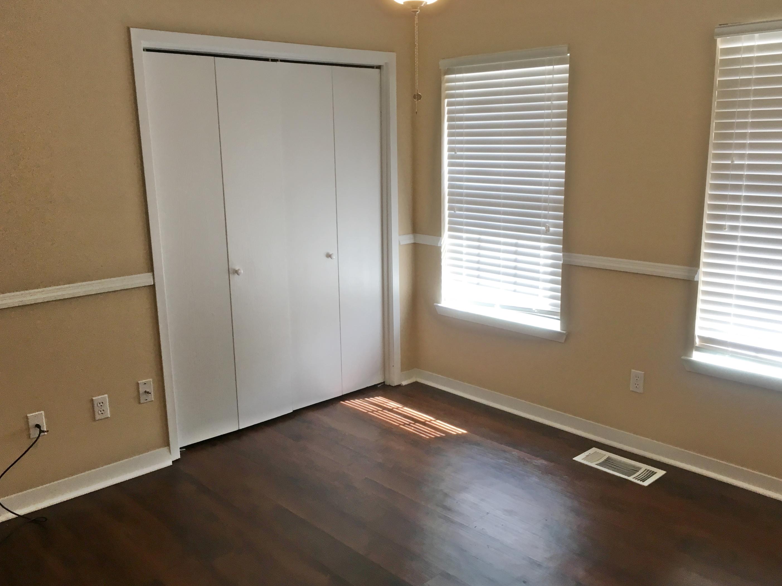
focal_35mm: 31
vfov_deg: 45.4
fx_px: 700
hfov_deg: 58.3
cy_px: 308
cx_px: 396
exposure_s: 1/30
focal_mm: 4.15
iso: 25
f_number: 2.2
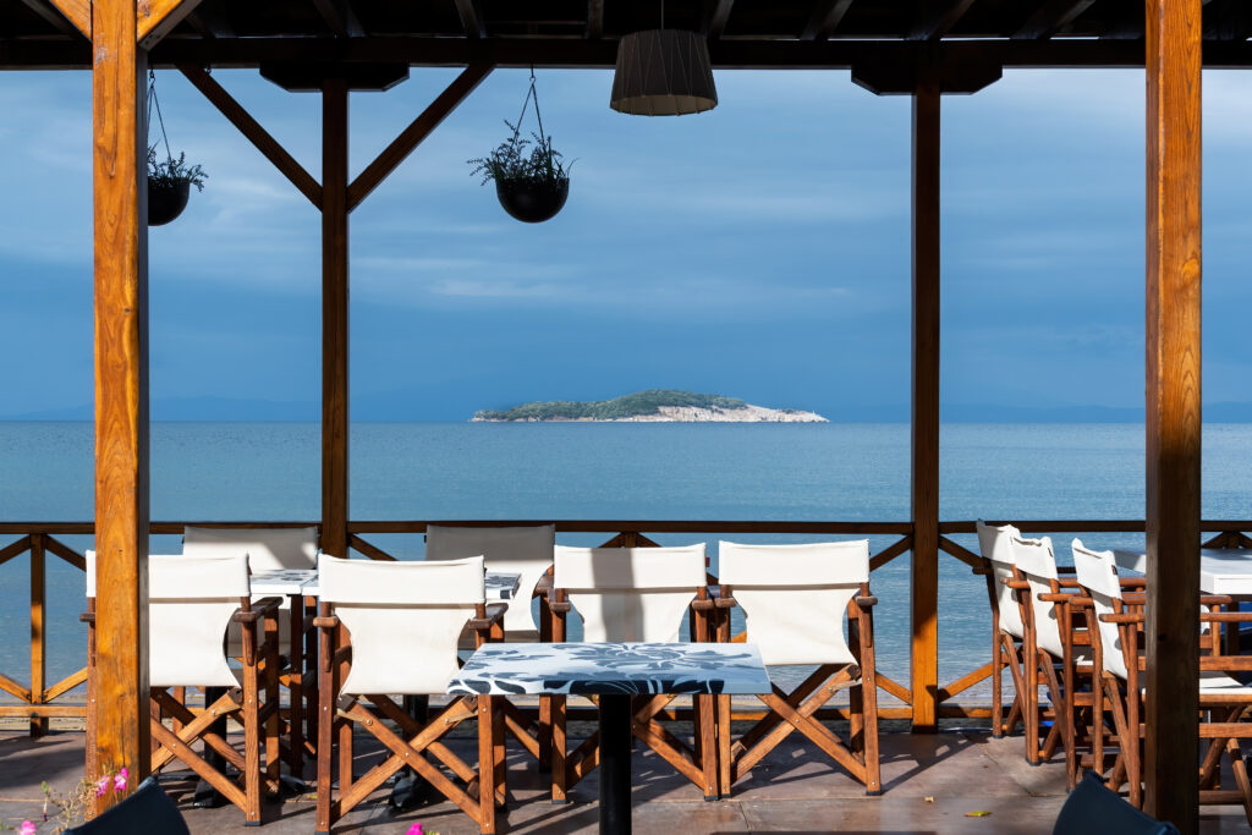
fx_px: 1774
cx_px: 626
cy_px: 418
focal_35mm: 51
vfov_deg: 26.5
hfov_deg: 38.9
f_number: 8
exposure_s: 1/500
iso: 100
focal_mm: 34.5
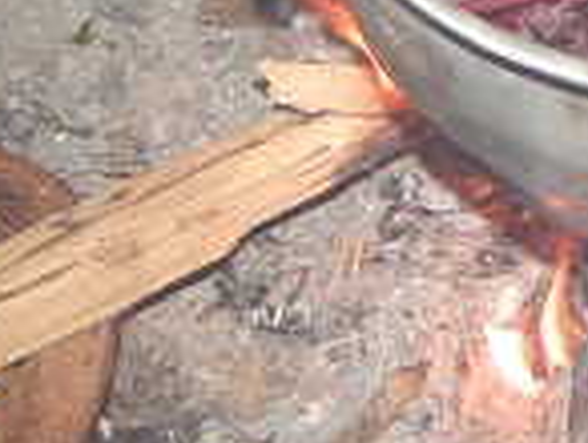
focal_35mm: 88
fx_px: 1497
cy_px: -238
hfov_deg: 20.4
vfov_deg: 15.4
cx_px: 749
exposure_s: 1/30
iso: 200
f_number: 3
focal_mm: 4
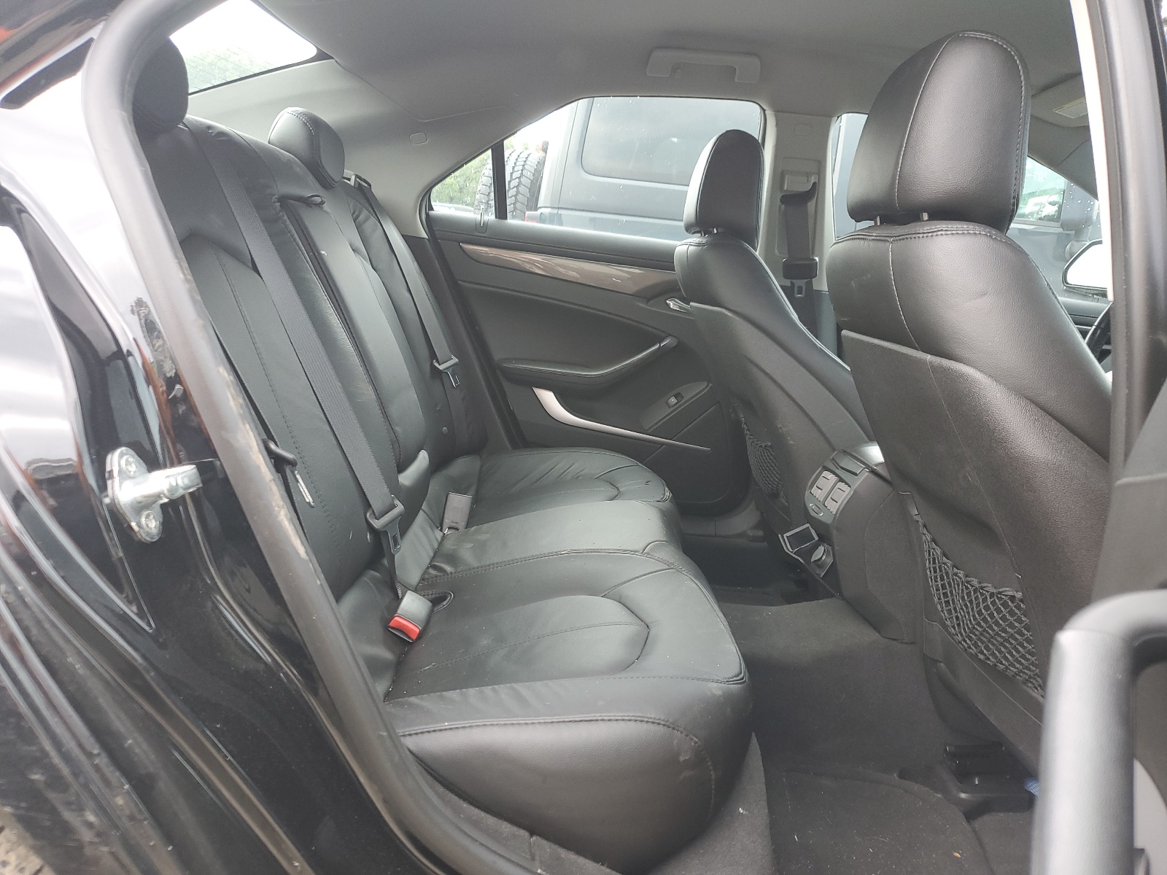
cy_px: 438
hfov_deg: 67.3
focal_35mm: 26
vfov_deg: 53.1
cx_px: 584
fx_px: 877
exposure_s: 1/120
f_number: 1.5
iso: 64
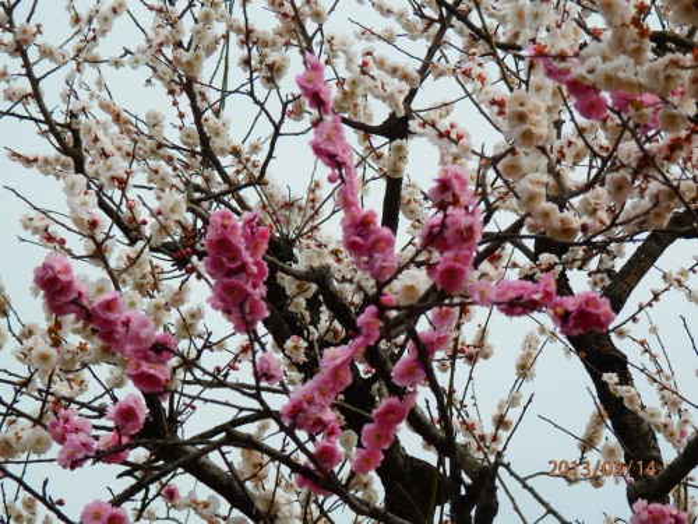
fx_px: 3408
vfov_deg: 8.8
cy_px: 262
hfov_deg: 11.7
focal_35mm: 169
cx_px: 349
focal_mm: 30.2
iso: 80
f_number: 5.7
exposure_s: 1/250
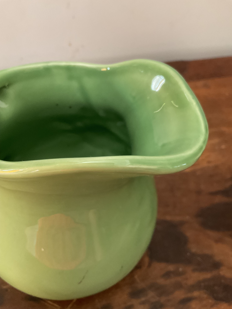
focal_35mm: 29
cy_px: 154
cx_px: 116
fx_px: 259
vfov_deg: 61.7
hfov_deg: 48.2
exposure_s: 1/50
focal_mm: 3
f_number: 1.8
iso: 250
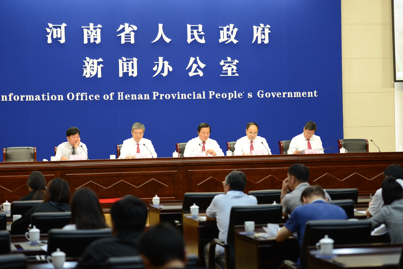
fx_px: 1097
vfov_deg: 14.0
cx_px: 202
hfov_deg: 20.8
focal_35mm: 98
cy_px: 134
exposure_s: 1/50
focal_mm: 98
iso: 500
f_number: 2.8
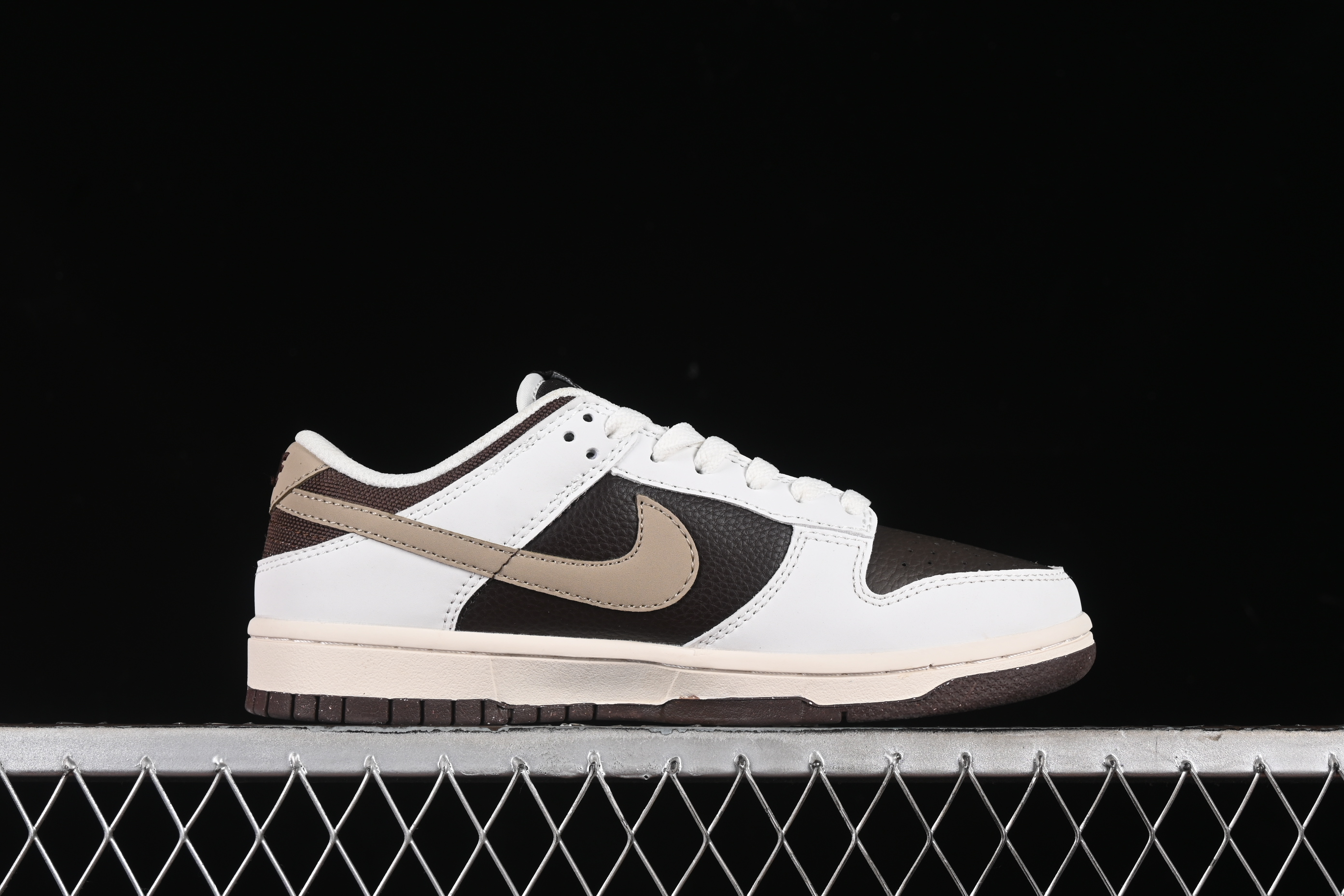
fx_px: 2800
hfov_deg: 27.0
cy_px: 448
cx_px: 672
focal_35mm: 75
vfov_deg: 18.2
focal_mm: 50
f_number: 8
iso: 160
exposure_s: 1/80
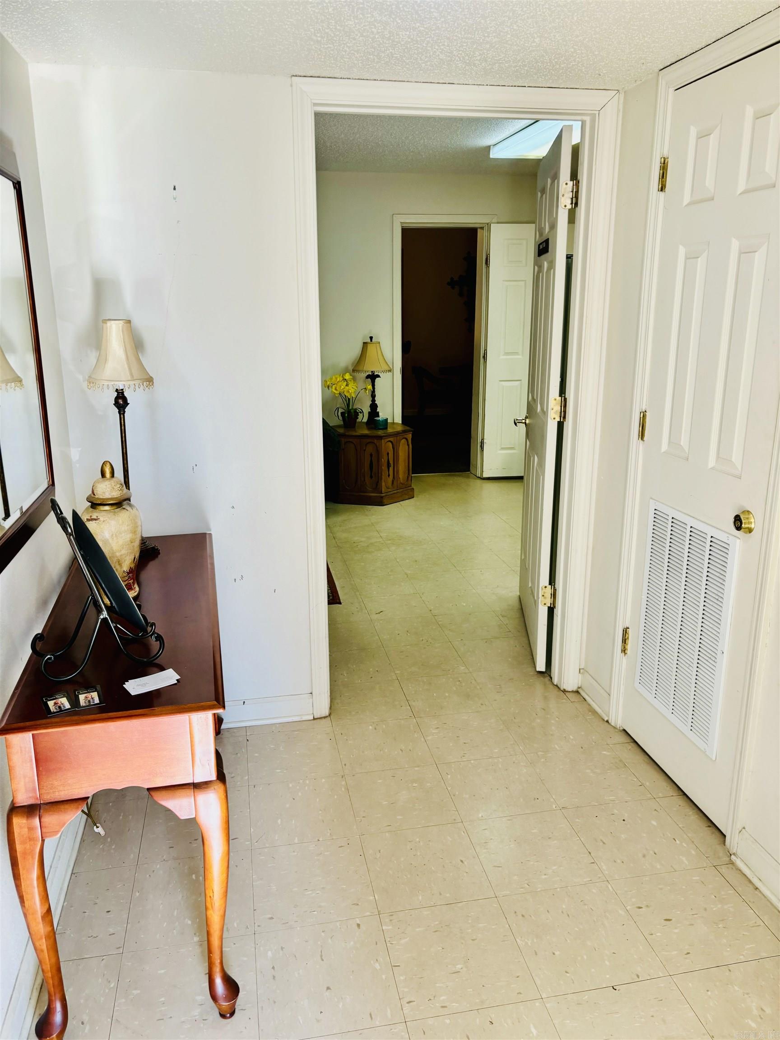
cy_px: 520
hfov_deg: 53.1
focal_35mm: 26
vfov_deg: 67.3
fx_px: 781
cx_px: 390
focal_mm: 5.96
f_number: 1.6
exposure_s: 1/120
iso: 50
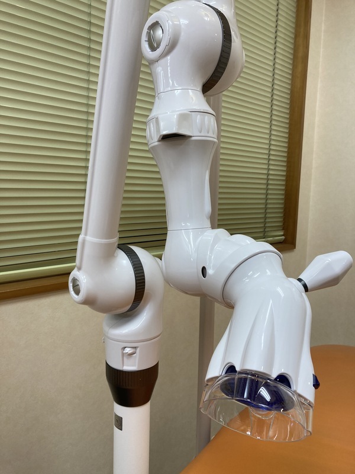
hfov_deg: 49.7
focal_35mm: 28
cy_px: 237
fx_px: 383
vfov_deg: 63.4
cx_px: 178
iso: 50
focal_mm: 3.99
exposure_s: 1/60
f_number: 1.8
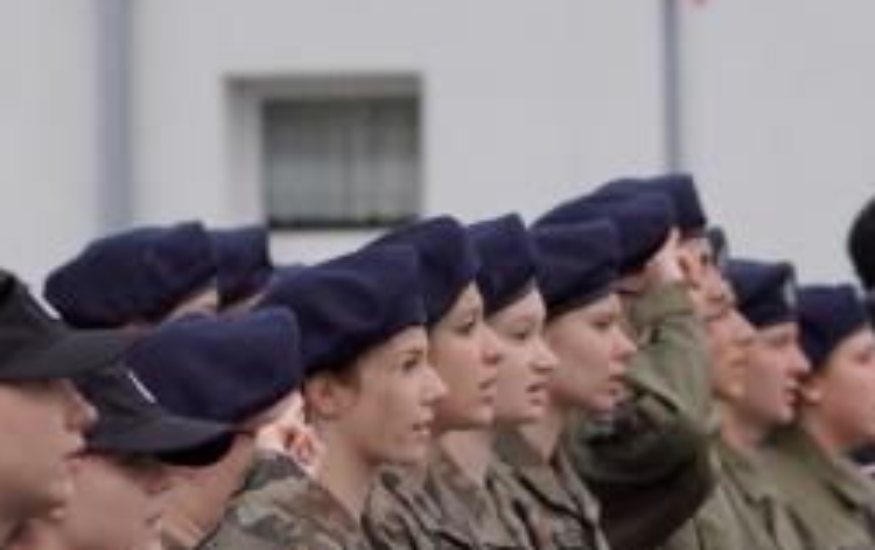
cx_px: 273
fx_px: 11247
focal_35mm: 471
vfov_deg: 2.8
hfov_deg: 4.5
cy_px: 510
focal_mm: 113
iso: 320
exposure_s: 1/400
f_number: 4
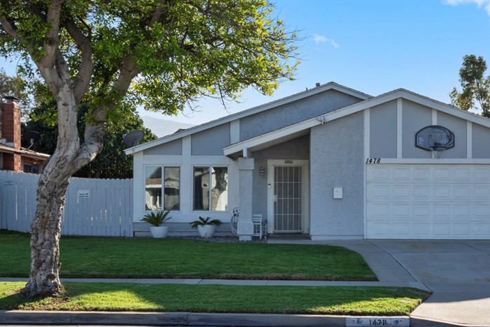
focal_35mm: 51
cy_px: 190
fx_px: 694
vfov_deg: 26.5
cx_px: 309
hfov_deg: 38.6
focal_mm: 35
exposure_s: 1/13
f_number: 22
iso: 40
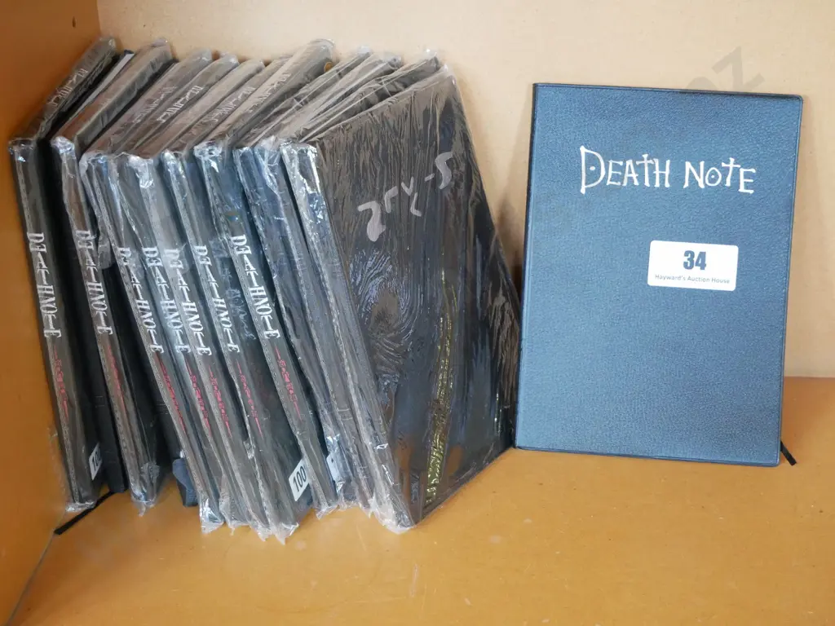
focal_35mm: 56
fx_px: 1351
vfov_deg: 26.1
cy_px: 313
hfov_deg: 34.3
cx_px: 418
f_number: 4.7
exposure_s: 1/30
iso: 3200
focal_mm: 28
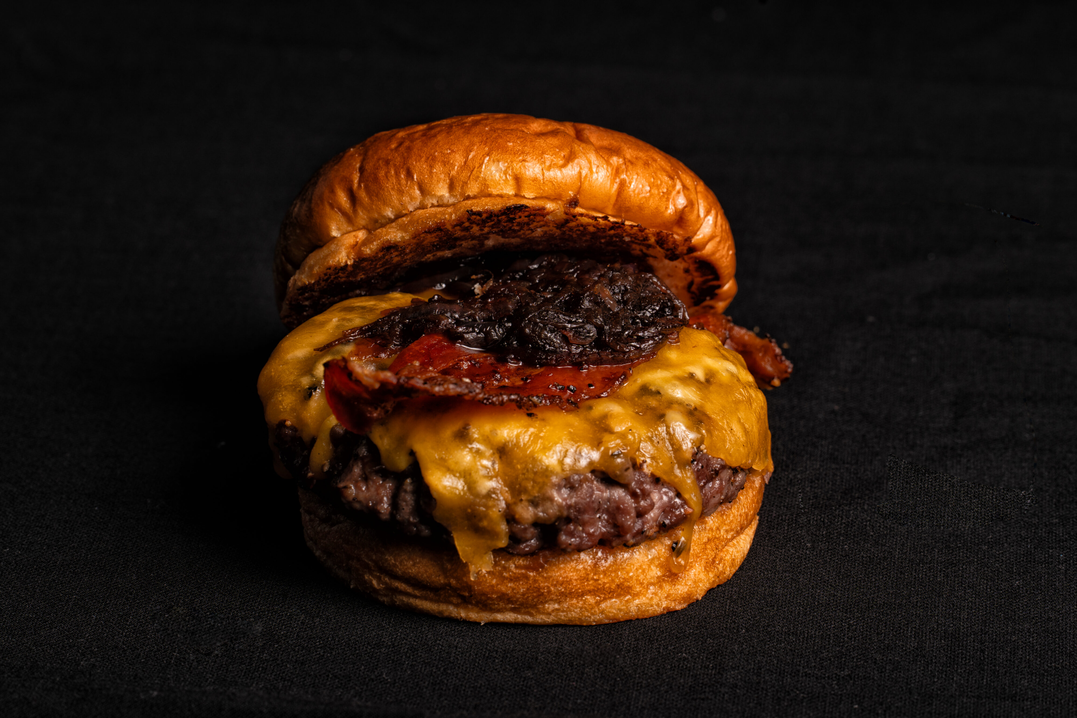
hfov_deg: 13.7
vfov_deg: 9.1
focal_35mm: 150
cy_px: 359
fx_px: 4487
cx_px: 538
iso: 100
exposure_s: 1/200
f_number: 13
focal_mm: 150
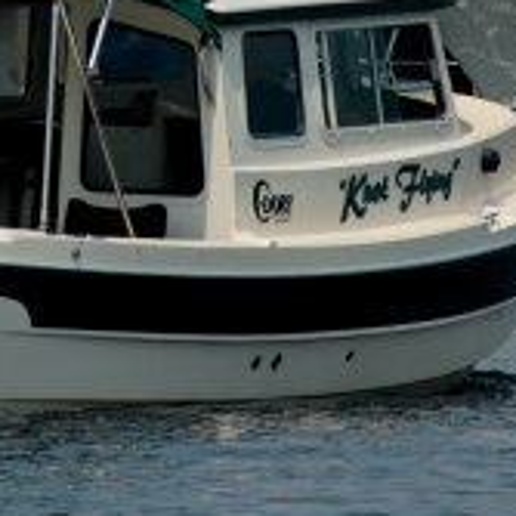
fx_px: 17506
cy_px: -136
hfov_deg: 1.7
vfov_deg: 1.7
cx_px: -56
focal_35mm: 1038
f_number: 11
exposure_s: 1/200
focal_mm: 170
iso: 200
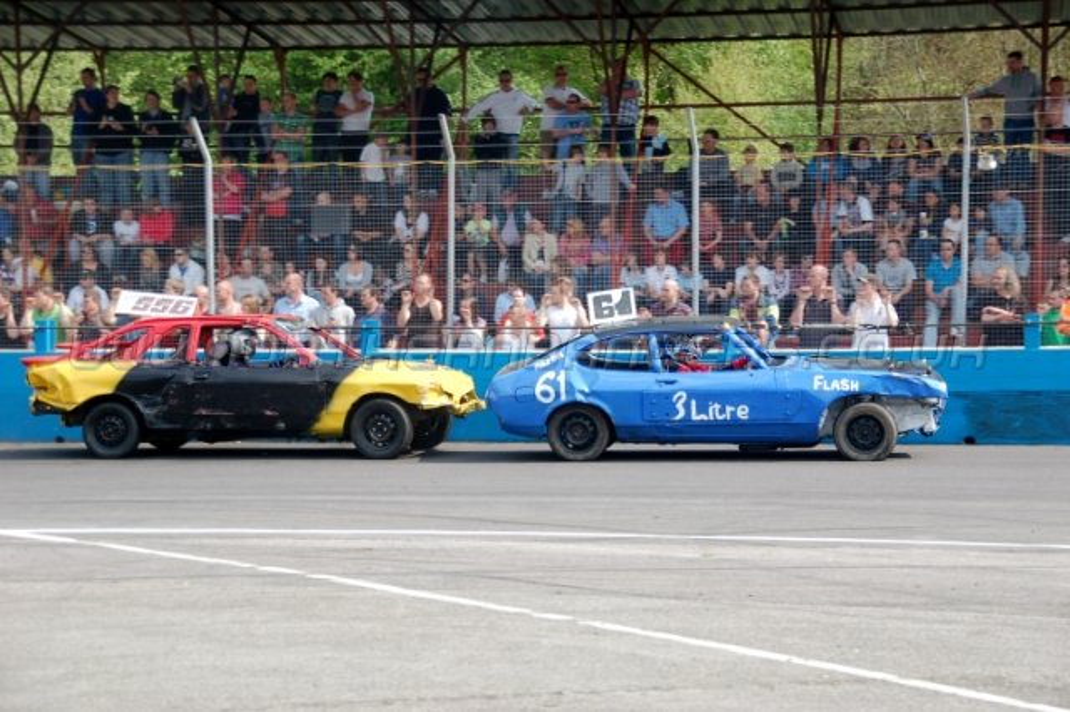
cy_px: 356
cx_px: 535
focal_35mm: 82
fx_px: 2451
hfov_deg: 24.6
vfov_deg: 16.5
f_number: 5.3
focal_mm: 55
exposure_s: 1/640
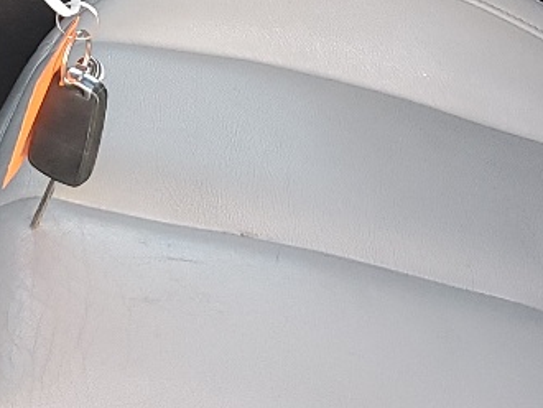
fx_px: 1978
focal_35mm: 126
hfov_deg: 15.6
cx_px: 165
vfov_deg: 11.6
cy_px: -53
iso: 87
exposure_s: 1/120
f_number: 1.5
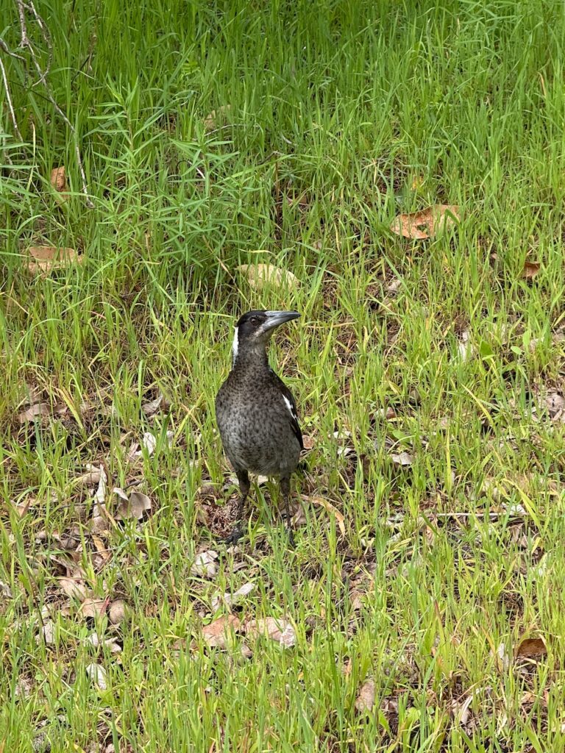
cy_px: 376
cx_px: 282
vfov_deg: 16.4
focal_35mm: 120
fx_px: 2612
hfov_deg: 12.3
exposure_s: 1/249
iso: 64
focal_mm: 15.66
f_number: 2.8
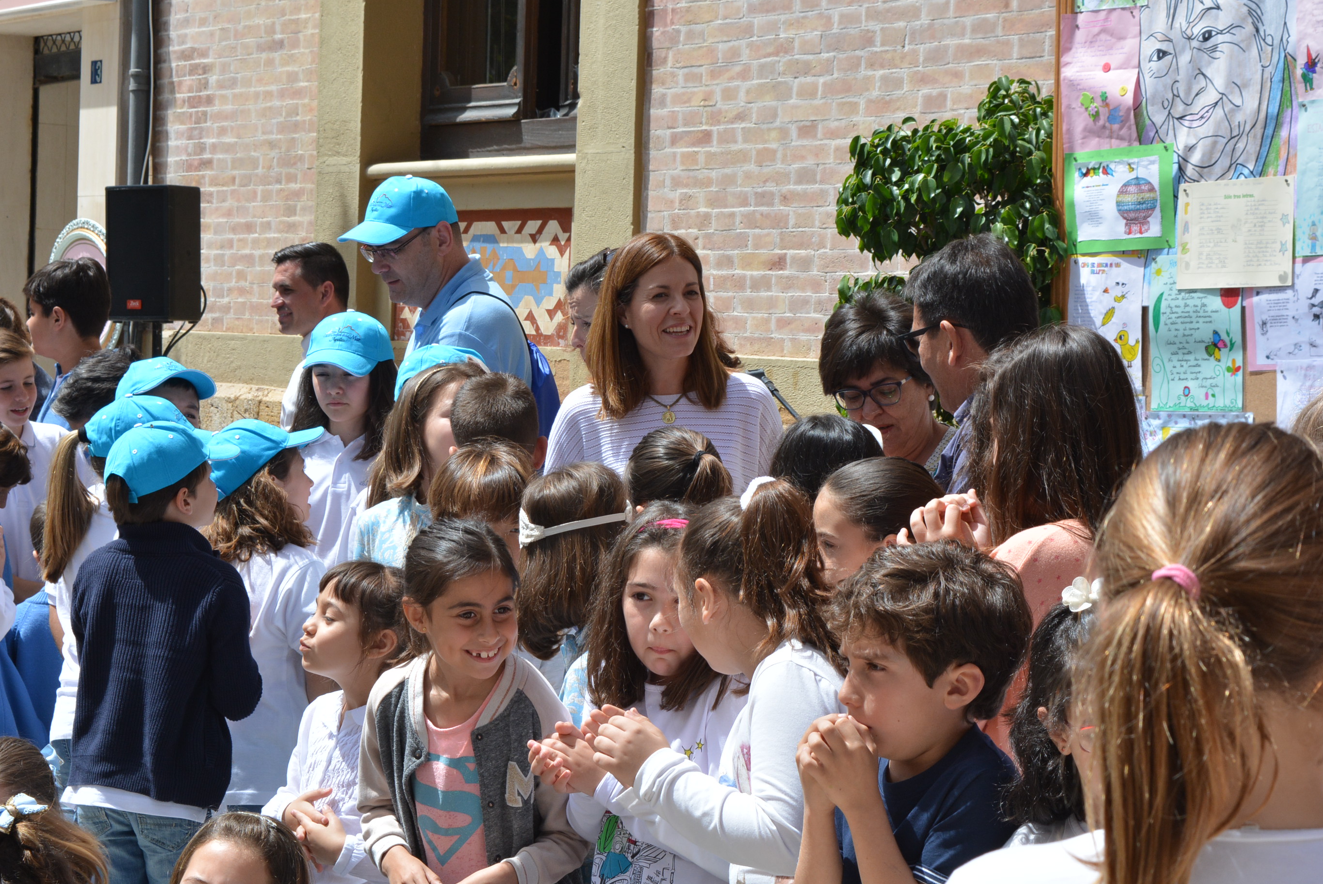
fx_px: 2905
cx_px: 648
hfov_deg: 25.7
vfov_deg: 17.3
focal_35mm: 79
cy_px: 416
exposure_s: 1/500
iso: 400
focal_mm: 48
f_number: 11
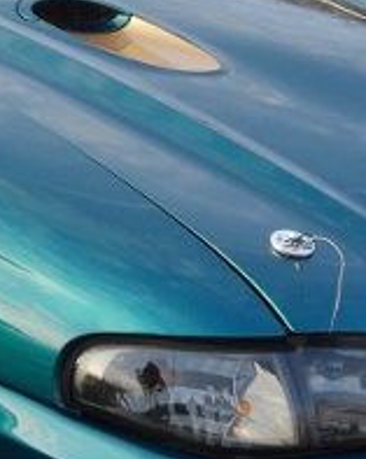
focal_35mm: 149
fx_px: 2022
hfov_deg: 10.3
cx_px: 68
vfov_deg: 12.9
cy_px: 163
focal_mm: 26
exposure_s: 1/160
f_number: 6.3
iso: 200
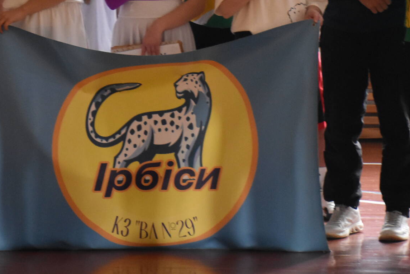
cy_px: -27
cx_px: 159
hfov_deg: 8.8
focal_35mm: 235
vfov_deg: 5.8
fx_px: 2677
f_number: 5
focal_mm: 70
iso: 2800
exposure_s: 1/60
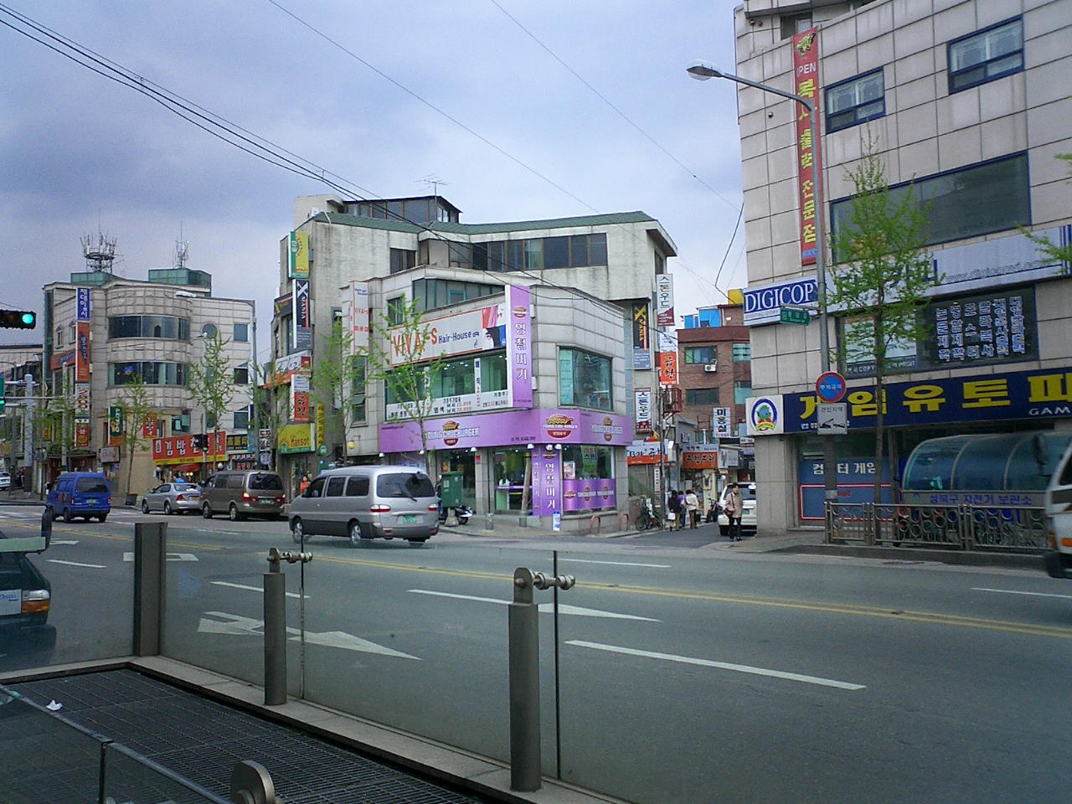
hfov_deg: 50.1
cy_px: 402
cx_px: 536
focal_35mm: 37
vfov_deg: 38.7
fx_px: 1146
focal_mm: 5.6
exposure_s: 1/250
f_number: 3.5
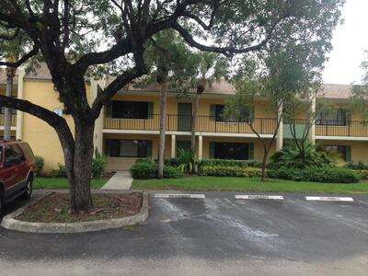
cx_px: 184
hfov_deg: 55.4
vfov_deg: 42.9
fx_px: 351
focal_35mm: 33
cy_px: 138
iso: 50
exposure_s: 1/369
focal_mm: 4.12
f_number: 2.4
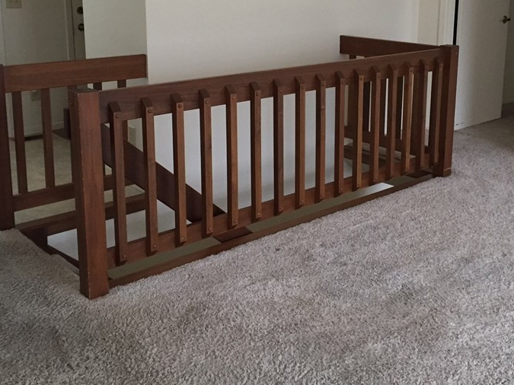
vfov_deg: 32.4
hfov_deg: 42.9
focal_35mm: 44
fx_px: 653
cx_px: 283
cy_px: 107
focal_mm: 4.15
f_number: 2.2
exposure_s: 1/30
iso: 250
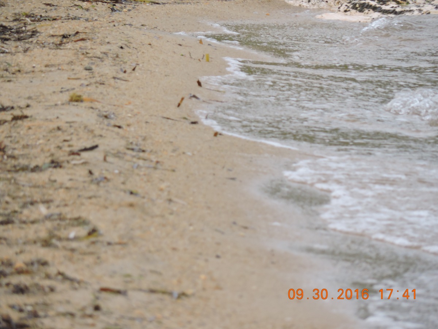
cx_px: 219
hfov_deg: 2.6
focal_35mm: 750
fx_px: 9490
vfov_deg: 2.0
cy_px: 164
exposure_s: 1/400
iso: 360
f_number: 5.1
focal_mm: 133.8
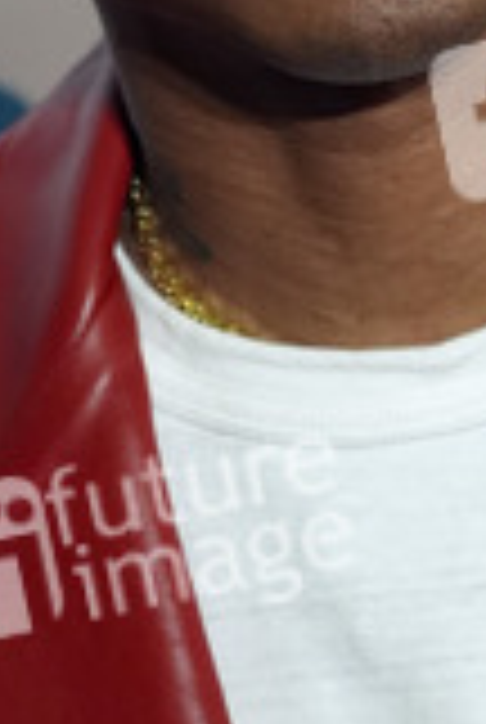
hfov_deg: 2.7
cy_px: -130
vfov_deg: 4.1
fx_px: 10162
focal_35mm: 504
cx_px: 254
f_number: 5.6
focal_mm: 203
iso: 6400
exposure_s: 1/400
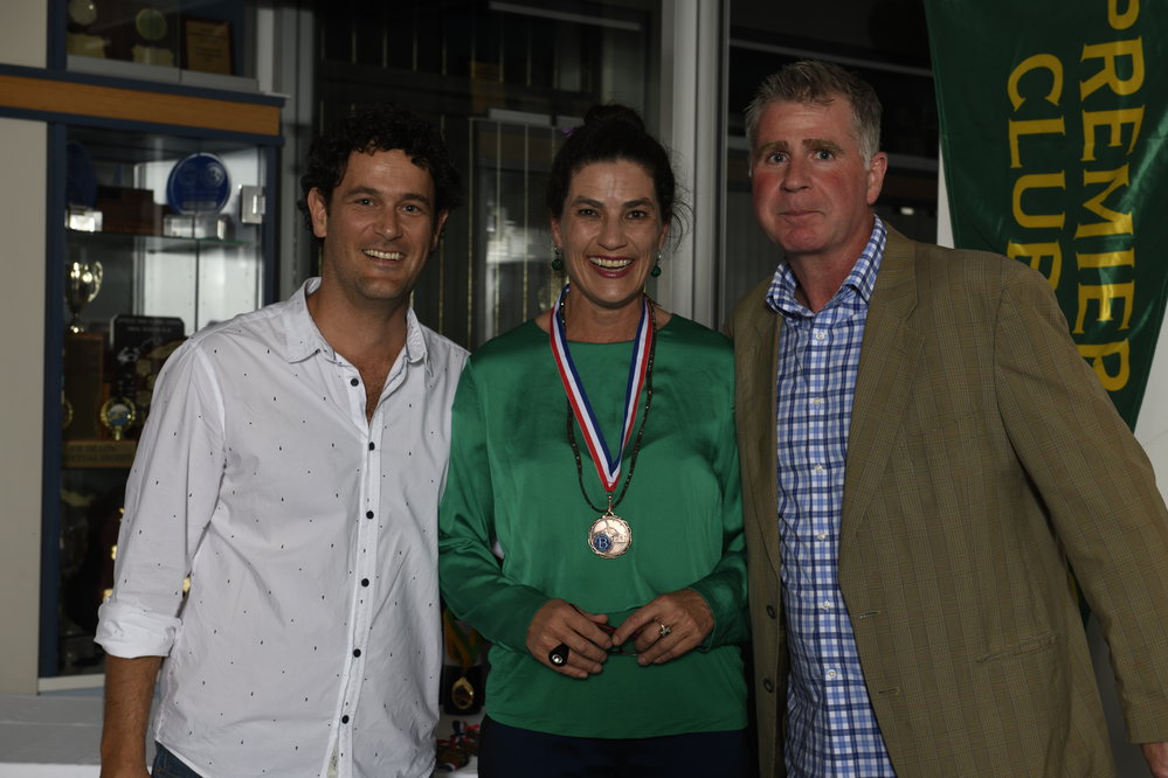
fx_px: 2141
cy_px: 389
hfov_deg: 30.5
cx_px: 584
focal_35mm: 66
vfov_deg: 20.6
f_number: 9
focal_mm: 66
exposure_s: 1/125
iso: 320
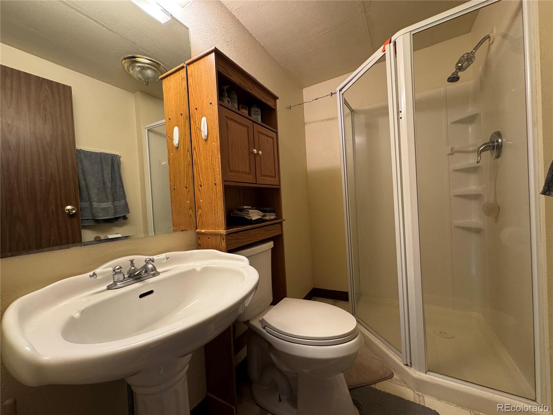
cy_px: 208
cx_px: 276
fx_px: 224
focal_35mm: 14
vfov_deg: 85.7
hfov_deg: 102.1
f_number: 2.2
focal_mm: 2.22
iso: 200
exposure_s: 1/60
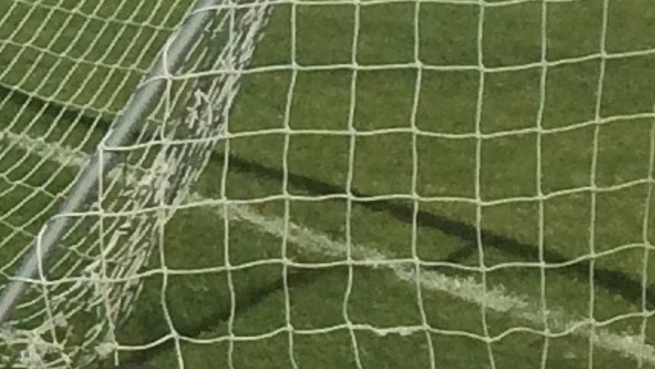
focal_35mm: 241
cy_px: -305
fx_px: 4187
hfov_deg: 7.9
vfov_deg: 5.0
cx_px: -1237
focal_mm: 4.15
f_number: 2.2
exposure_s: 1/5128
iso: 32
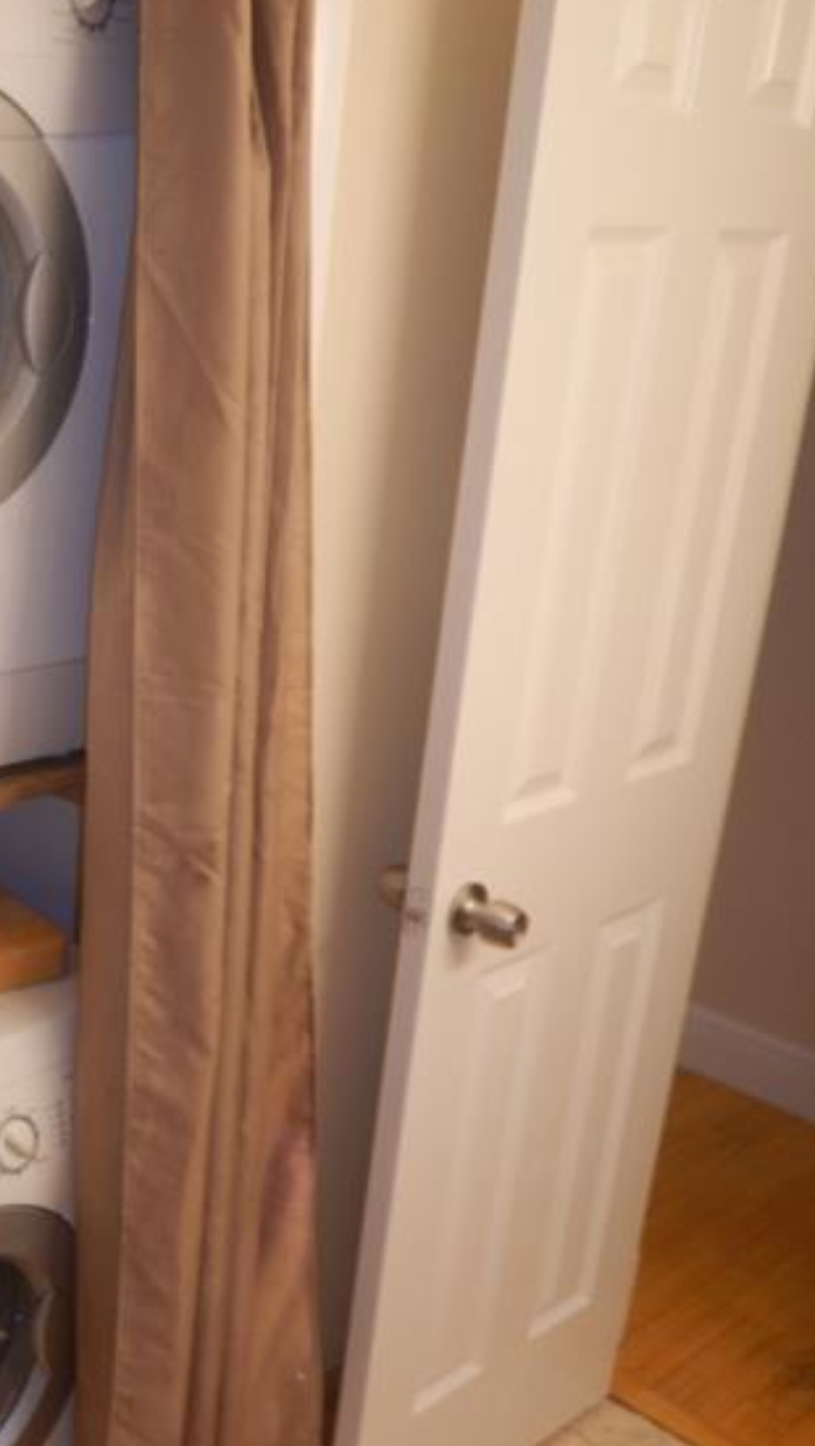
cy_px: 770
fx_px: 1458
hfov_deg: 27.5
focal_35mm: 38
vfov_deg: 52.7
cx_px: -158
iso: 125
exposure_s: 1/30
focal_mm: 4.3
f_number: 2.8
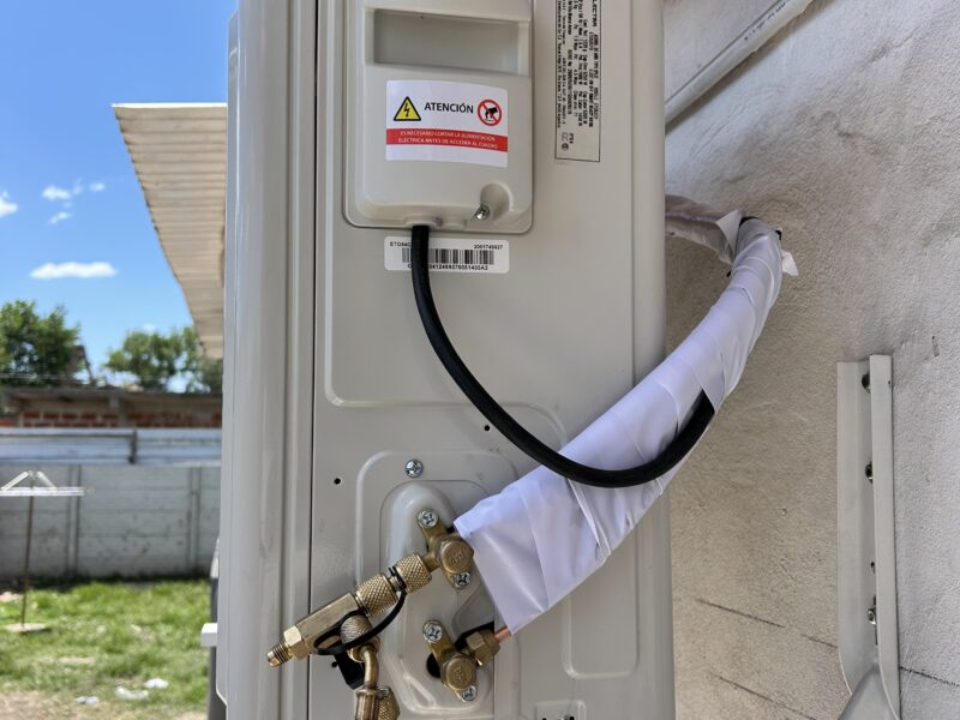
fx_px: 721
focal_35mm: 26
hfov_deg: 67.3
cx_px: 480
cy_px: 360
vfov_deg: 53.1
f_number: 1.5
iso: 50
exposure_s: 1/2045
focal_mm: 5.7
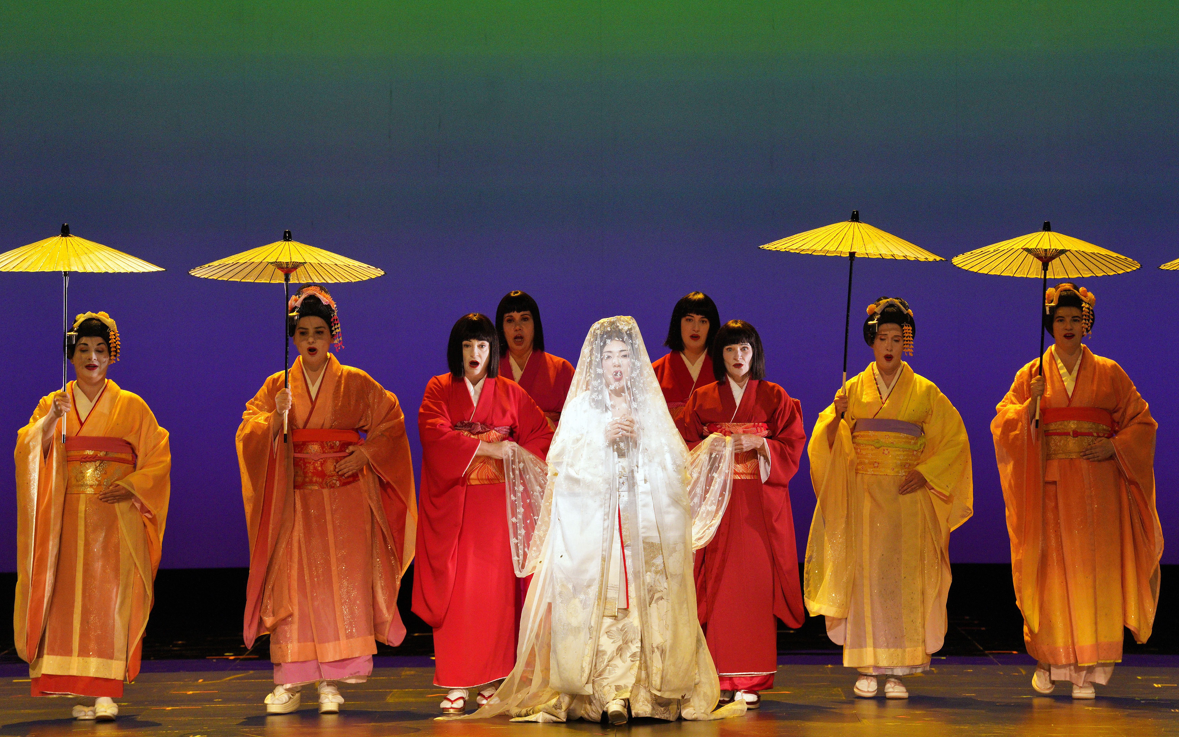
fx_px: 6555
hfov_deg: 10.3
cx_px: 590
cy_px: 358
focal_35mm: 204
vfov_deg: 6.4
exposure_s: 1/160
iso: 4000
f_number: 6.3
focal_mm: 200
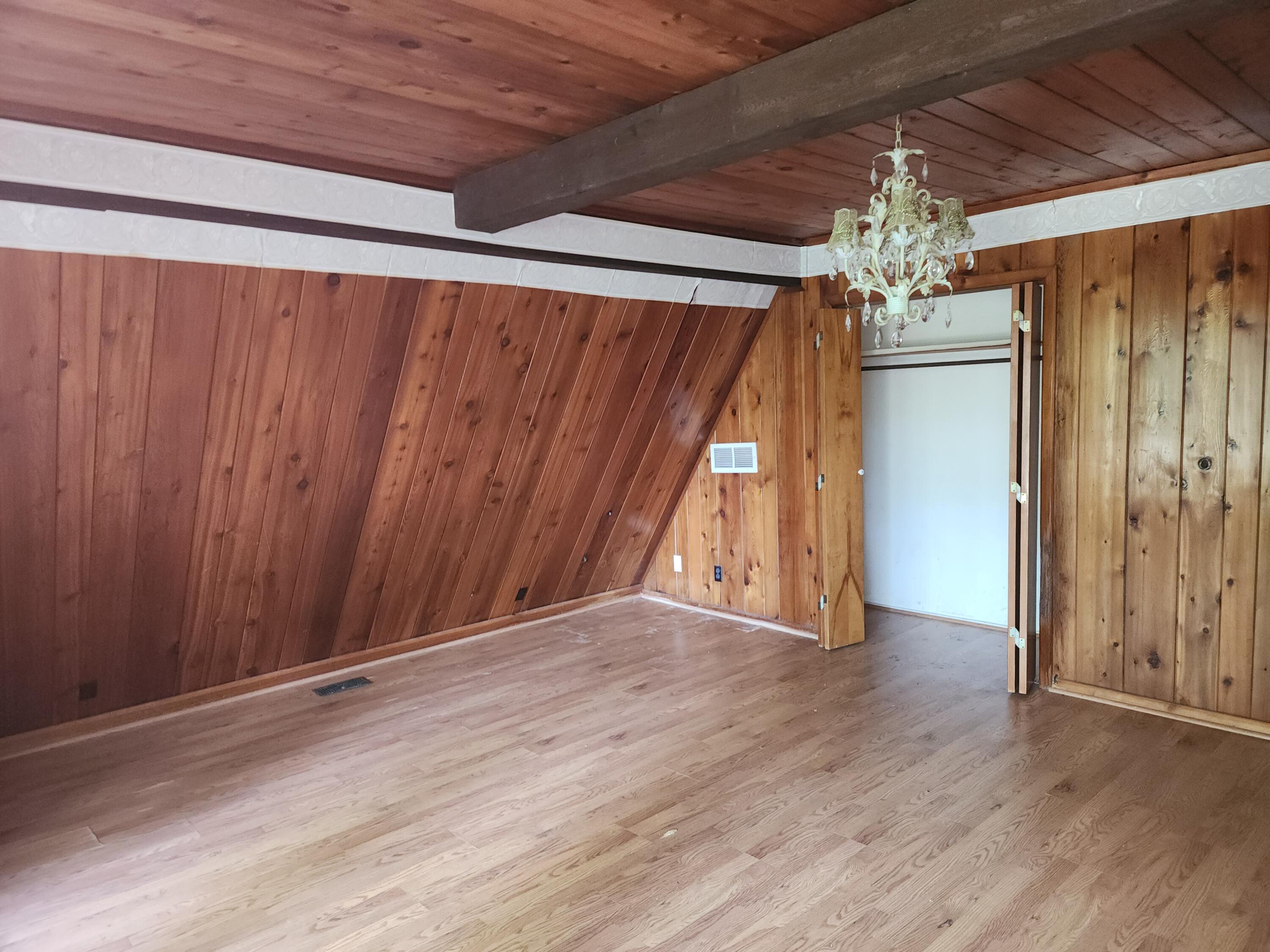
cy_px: 476
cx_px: 635
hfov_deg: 73.9
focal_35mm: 23
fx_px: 844
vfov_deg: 58.9
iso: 250
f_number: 1.8
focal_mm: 6.4
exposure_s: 1/10
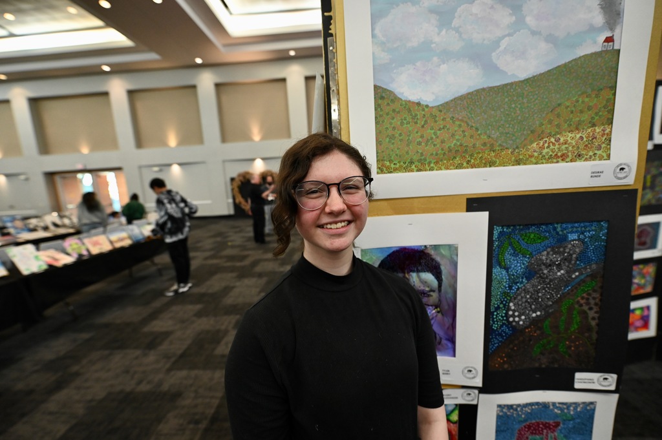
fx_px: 257
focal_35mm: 14
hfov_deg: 104.3
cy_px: 220
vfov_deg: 81.1
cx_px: 331
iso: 2500
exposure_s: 1/250
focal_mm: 14
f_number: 2.8
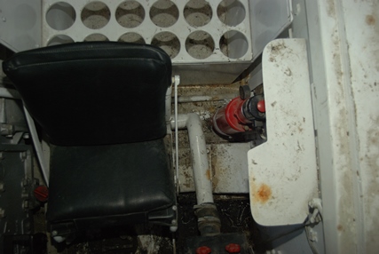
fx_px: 474
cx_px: 190
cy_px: 127
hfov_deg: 43.5
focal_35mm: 45
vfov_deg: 30.0
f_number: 4.5
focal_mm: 30
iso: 400
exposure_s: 1/125
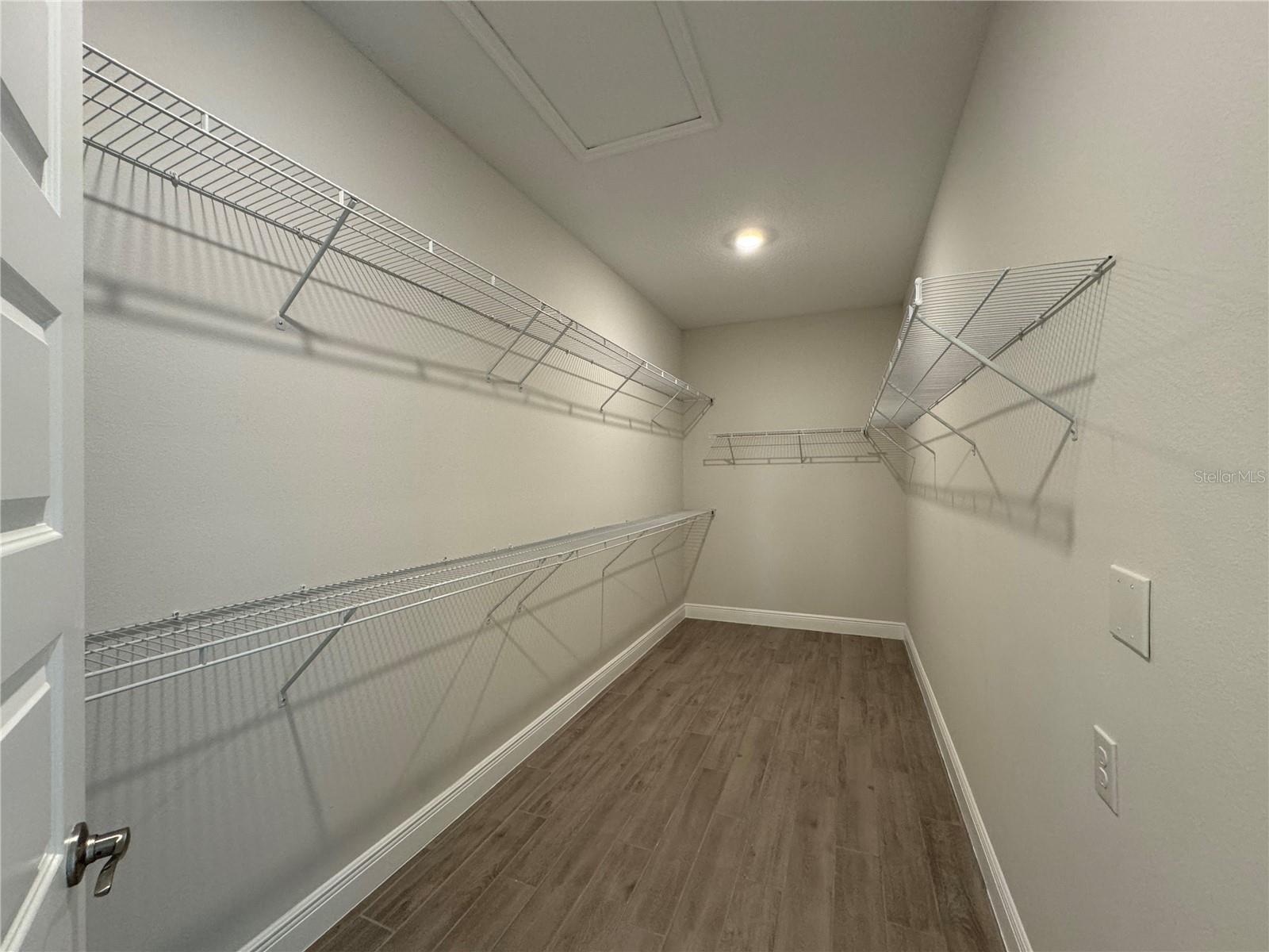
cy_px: 476
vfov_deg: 85.7
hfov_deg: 102.1
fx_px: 513
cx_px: 634
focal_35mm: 14
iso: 200
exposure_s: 1/60
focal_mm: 2.22
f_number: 2.2
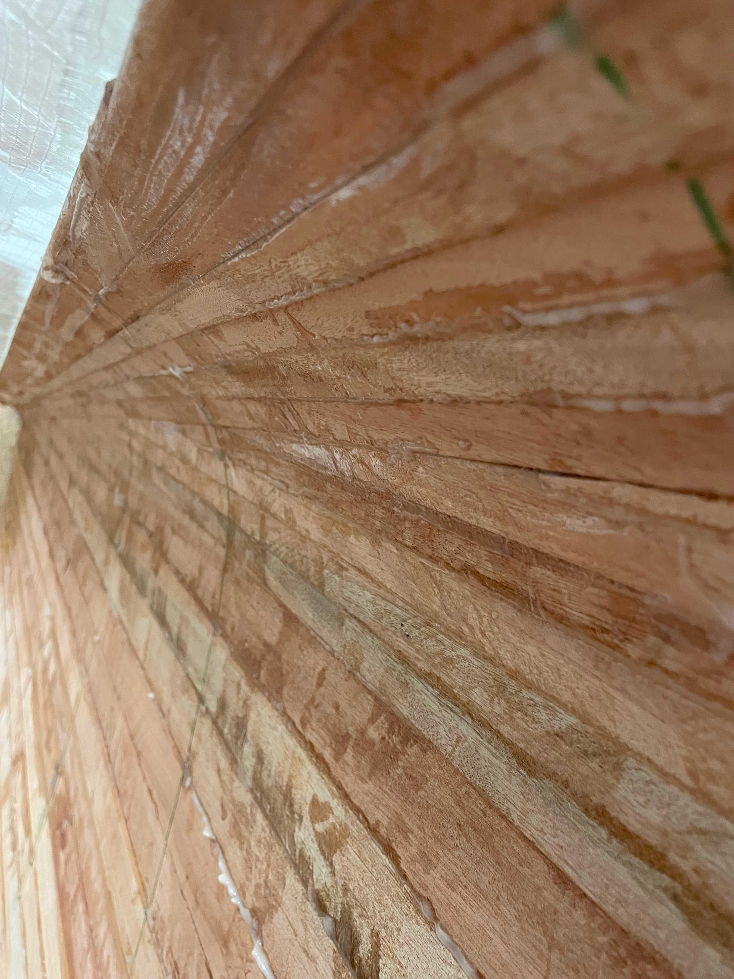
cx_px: 367
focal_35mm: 26
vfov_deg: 67.3
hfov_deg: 53.1
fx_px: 735
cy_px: 490
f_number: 1.6
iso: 400
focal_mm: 4.2
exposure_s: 1/50
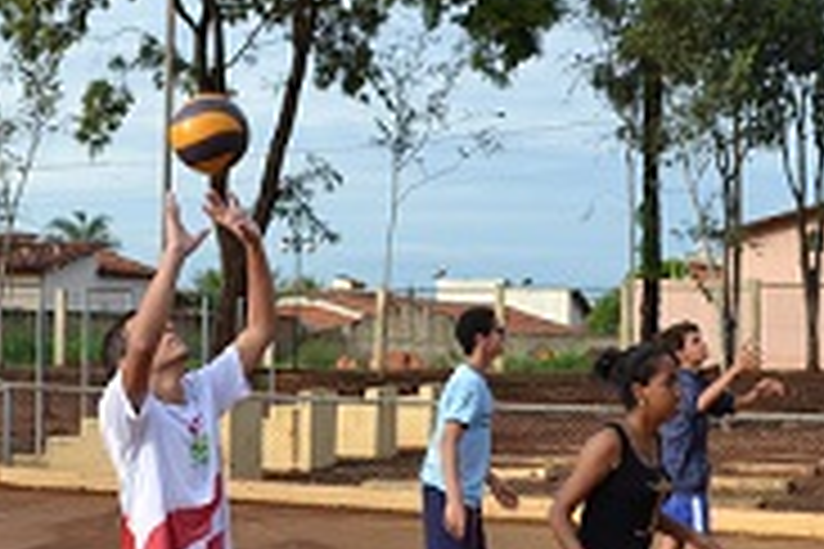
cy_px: 340
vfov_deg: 20.0
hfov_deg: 29.6
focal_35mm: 68
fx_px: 1556
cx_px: 333
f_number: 6.3
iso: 100
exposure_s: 1/160
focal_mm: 18
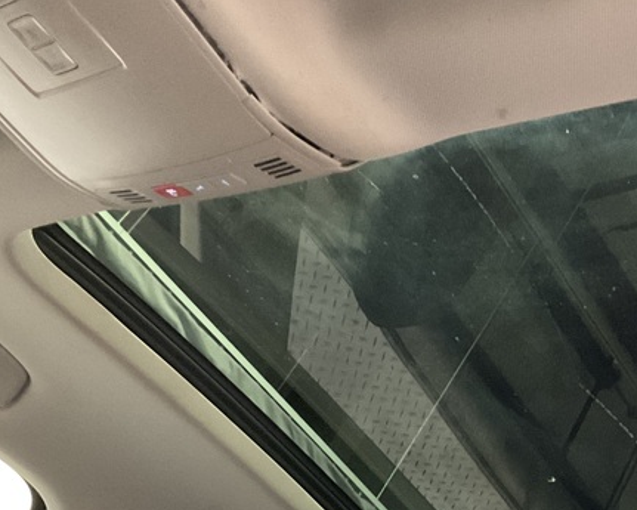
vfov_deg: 23.4
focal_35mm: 63
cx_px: 483
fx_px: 1188
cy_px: 483
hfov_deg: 29.5
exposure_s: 1/25
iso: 400
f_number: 1.8
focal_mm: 3
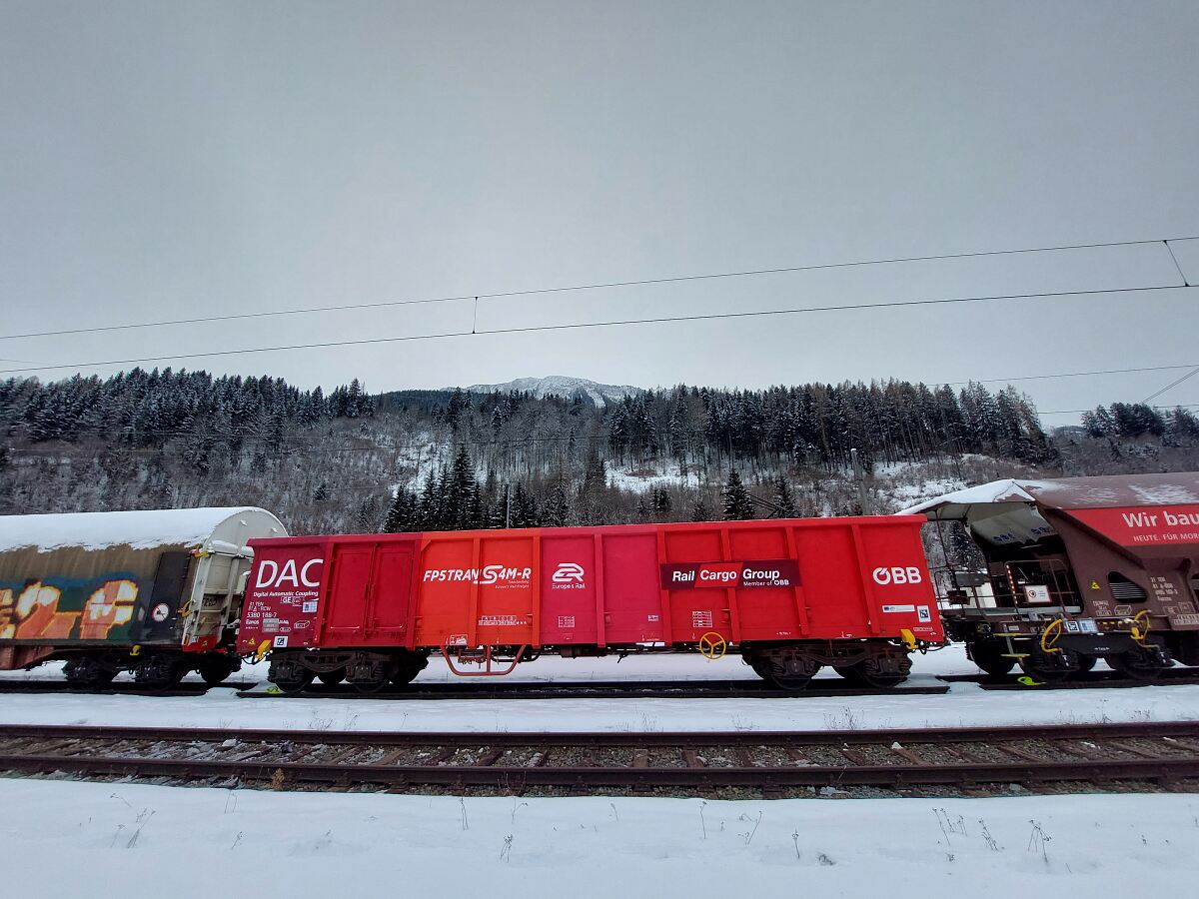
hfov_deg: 106.2
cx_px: 600
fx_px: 450
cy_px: 450
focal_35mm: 13
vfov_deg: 89.9
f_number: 2.2
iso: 50
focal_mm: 1.74
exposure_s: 1/1376
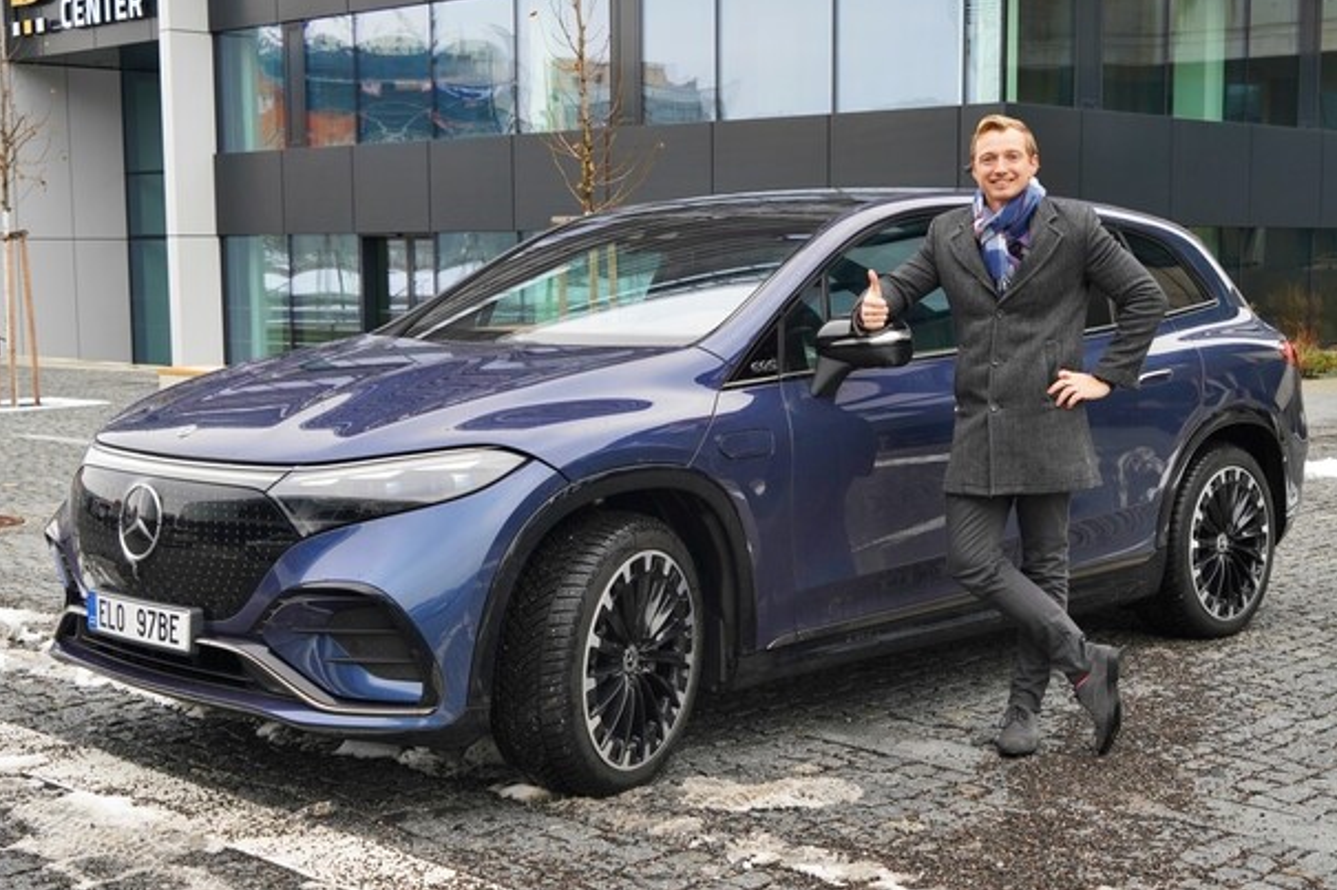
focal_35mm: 40
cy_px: 443
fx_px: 1485
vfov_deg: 33.4
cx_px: 665
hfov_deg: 48.5
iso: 400
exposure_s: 1/125
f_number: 6.3
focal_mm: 39
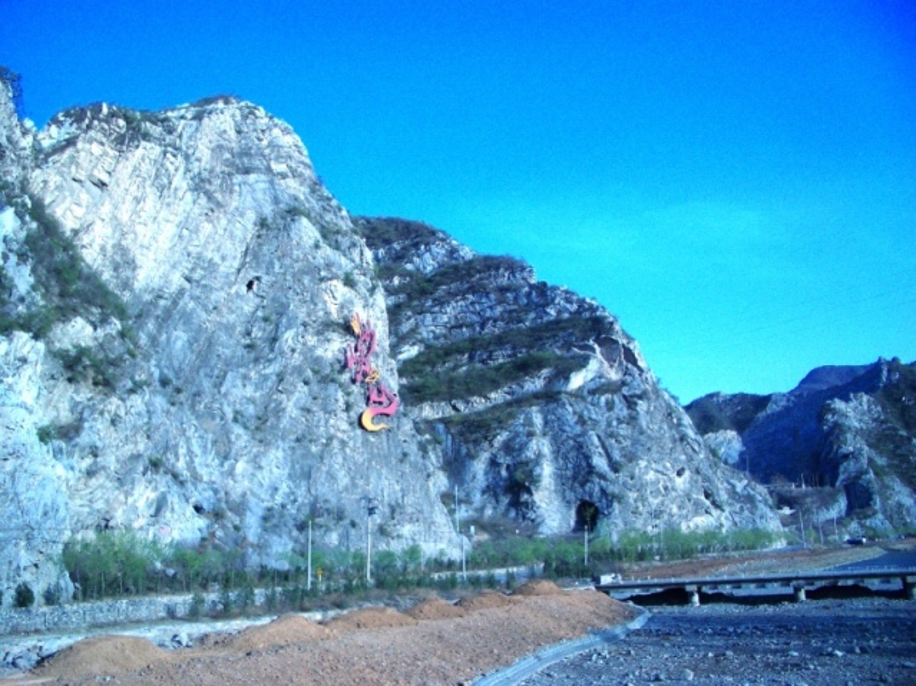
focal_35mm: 35
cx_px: 458
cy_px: 343
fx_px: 926
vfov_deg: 40.7
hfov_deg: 52.6
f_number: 4.3
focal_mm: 5.8
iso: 50
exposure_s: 1/500
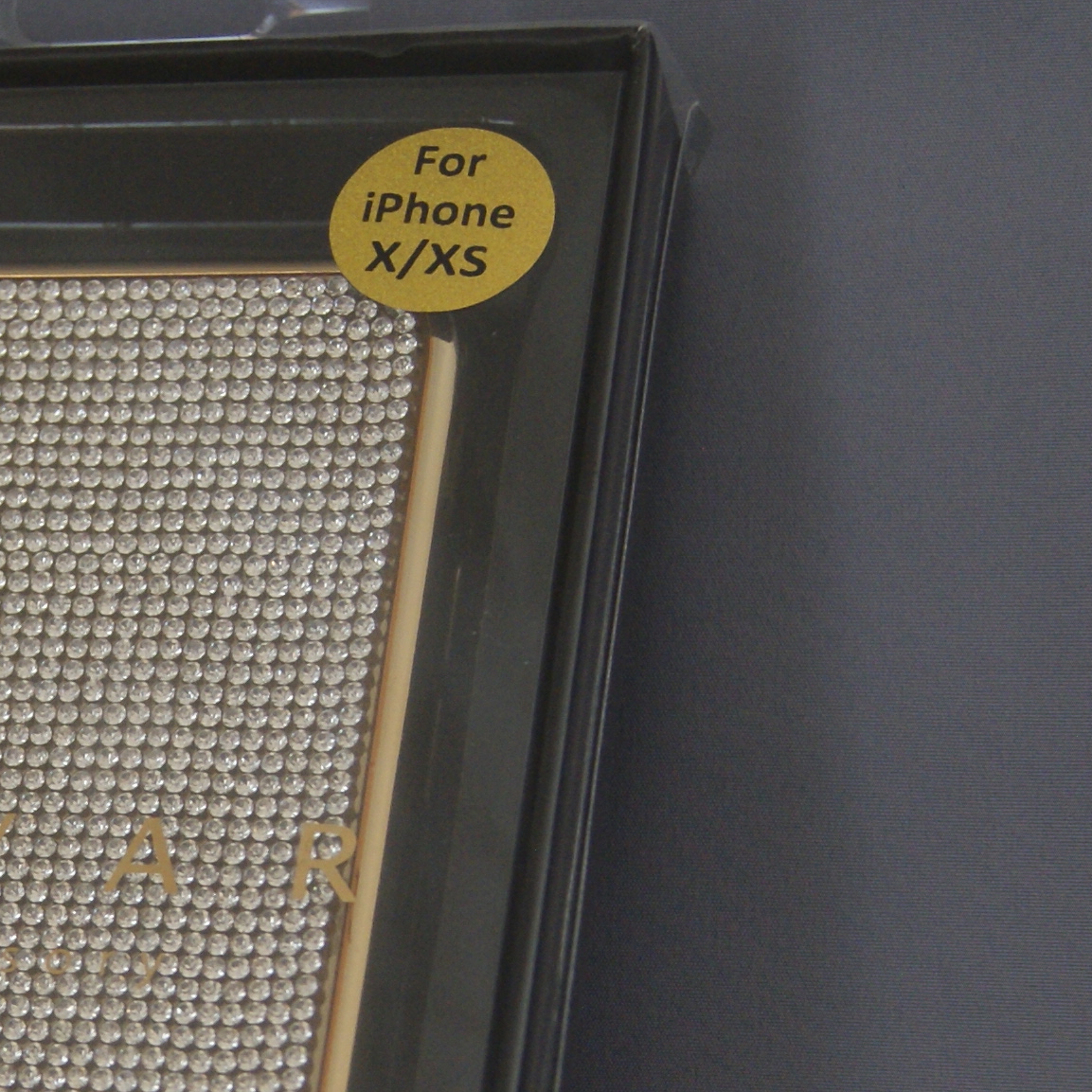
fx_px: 4283
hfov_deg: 14.3
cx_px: 23
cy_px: 1048
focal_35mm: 120
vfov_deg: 14.3
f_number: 4.5
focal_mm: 28
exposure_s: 1/4
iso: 400
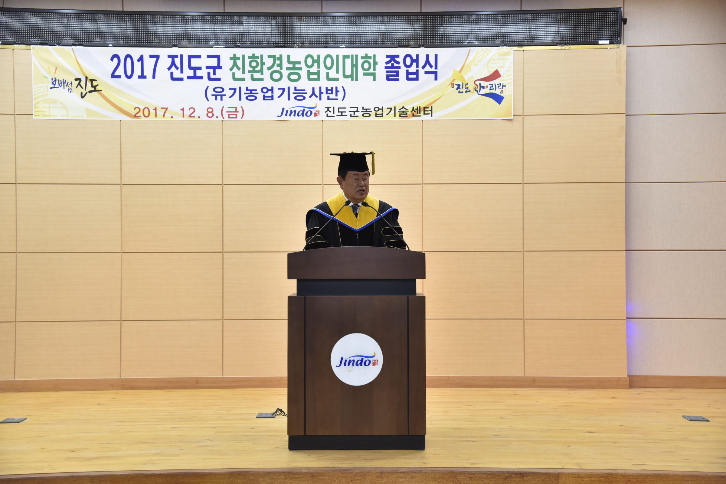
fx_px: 968
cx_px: 363
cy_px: 242
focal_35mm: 48
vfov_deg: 28.1
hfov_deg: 41.1
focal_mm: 48
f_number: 4.5
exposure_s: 1/125
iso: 800
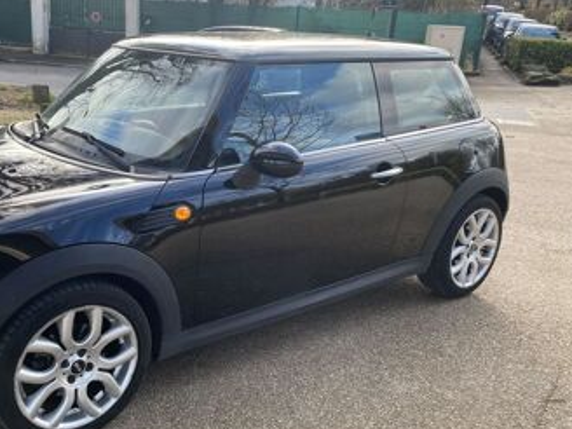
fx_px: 628
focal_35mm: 38
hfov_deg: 48.2
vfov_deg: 37.7
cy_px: 228
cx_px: 194
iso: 32
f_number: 1.8
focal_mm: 4.25
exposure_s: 1/268
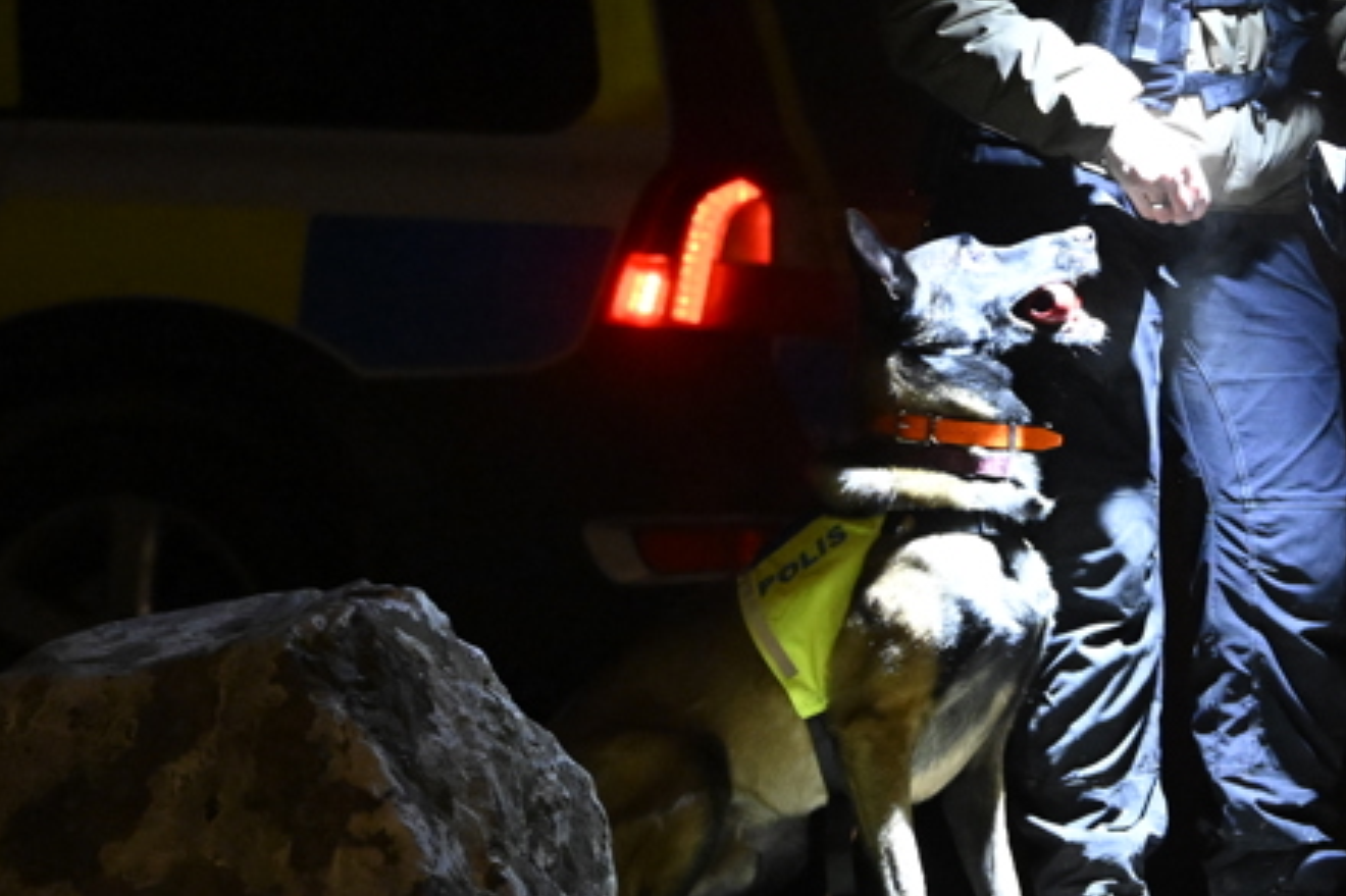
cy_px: 190
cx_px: 1273
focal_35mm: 346
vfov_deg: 4.0
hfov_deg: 5.9
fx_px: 12931
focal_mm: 112
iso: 6400
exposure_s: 1/200
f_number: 3.2
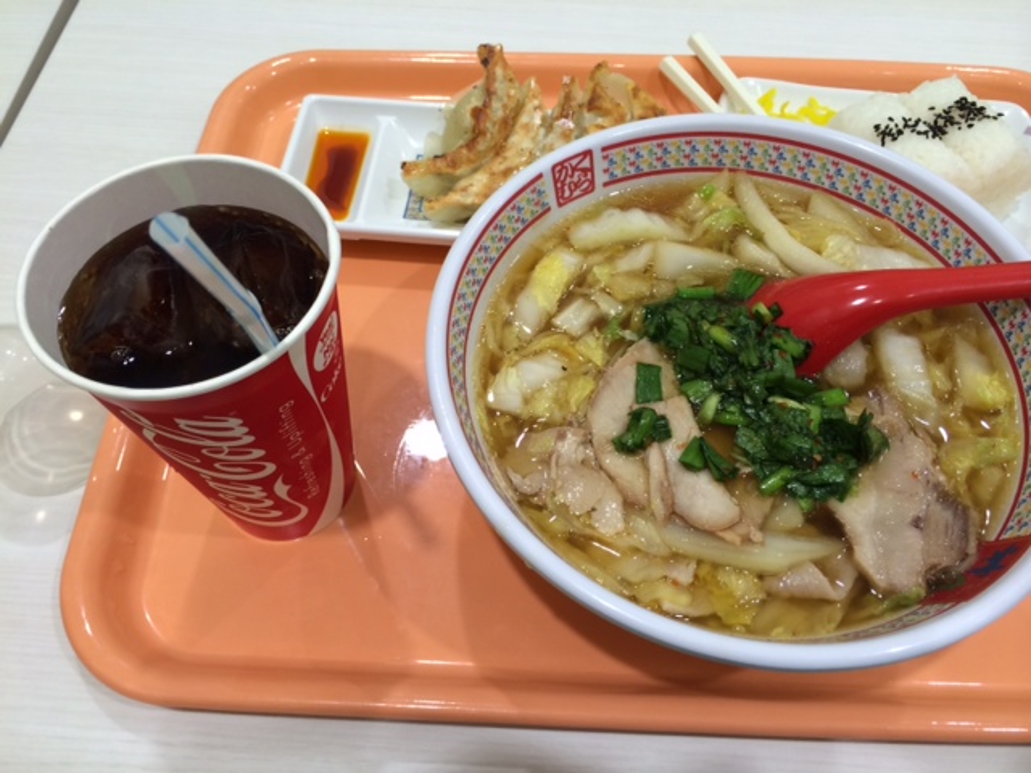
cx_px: 516
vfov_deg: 46.8
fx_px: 894
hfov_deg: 60.0
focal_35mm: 30
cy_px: 386
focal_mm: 4.12
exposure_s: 1/40
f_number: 2.2
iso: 40
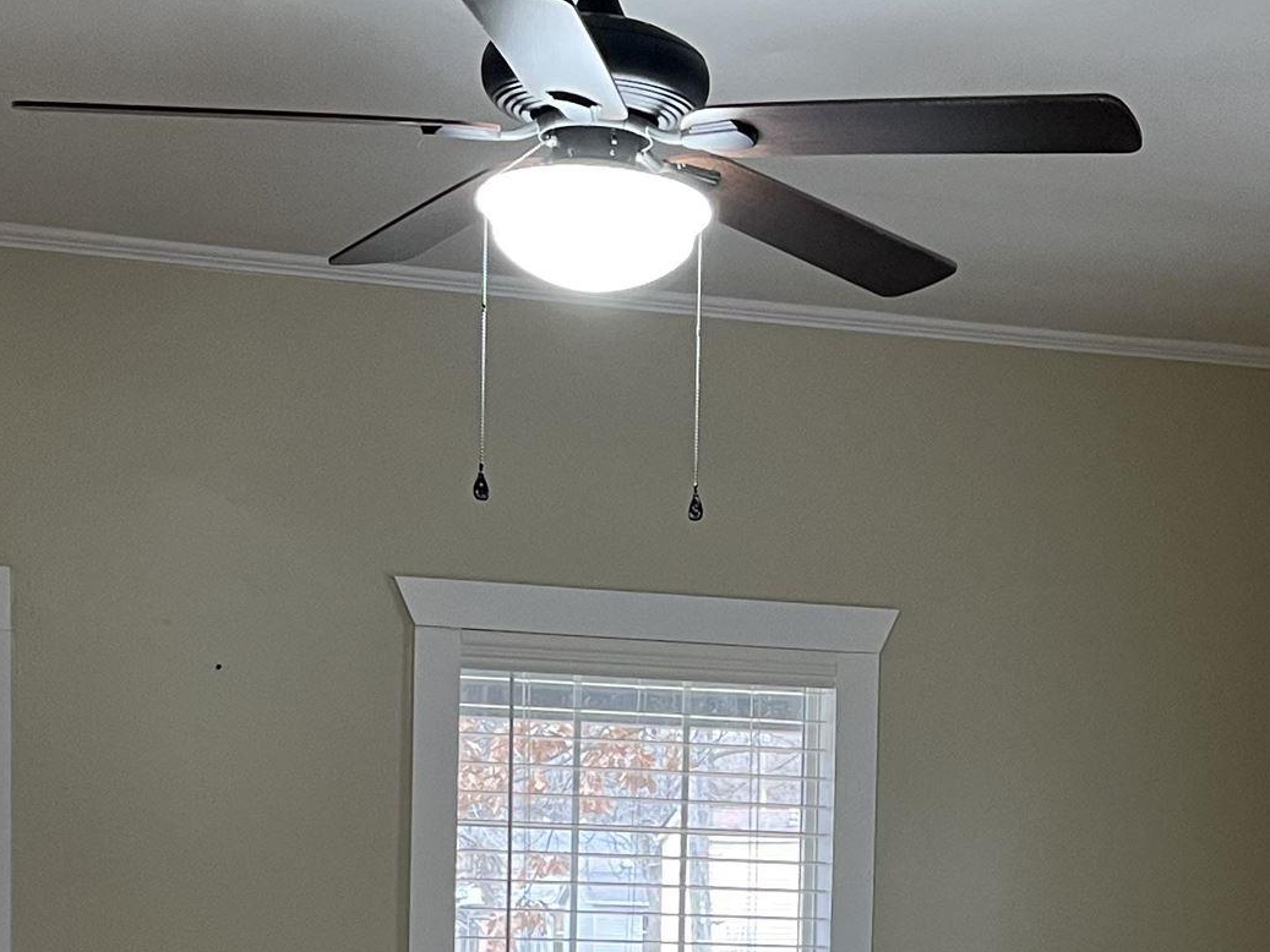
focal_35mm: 77
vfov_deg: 18.4
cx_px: 865
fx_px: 2825
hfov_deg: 25.2
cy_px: 1073
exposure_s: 1/60
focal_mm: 5.1
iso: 125
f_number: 1.6
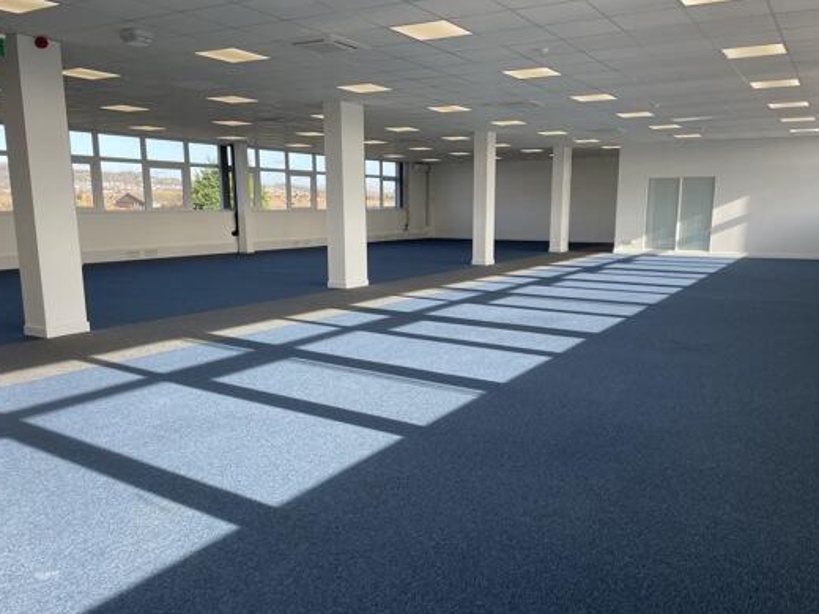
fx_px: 710
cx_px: 428
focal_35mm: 30
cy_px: 353
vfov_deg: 46.7
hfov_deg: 59.9
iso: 32
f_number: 1.6
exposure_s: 1/362
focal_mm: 4.2
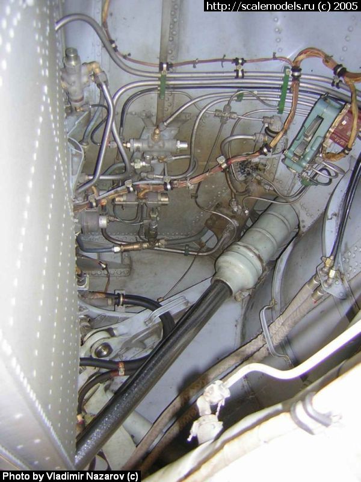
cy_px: 241
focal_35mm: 36
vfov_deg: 51.4
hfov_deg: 39.7
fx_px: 501
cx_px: 180
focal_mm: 4.7
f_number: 2.6
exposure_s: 1/60.1
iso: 50
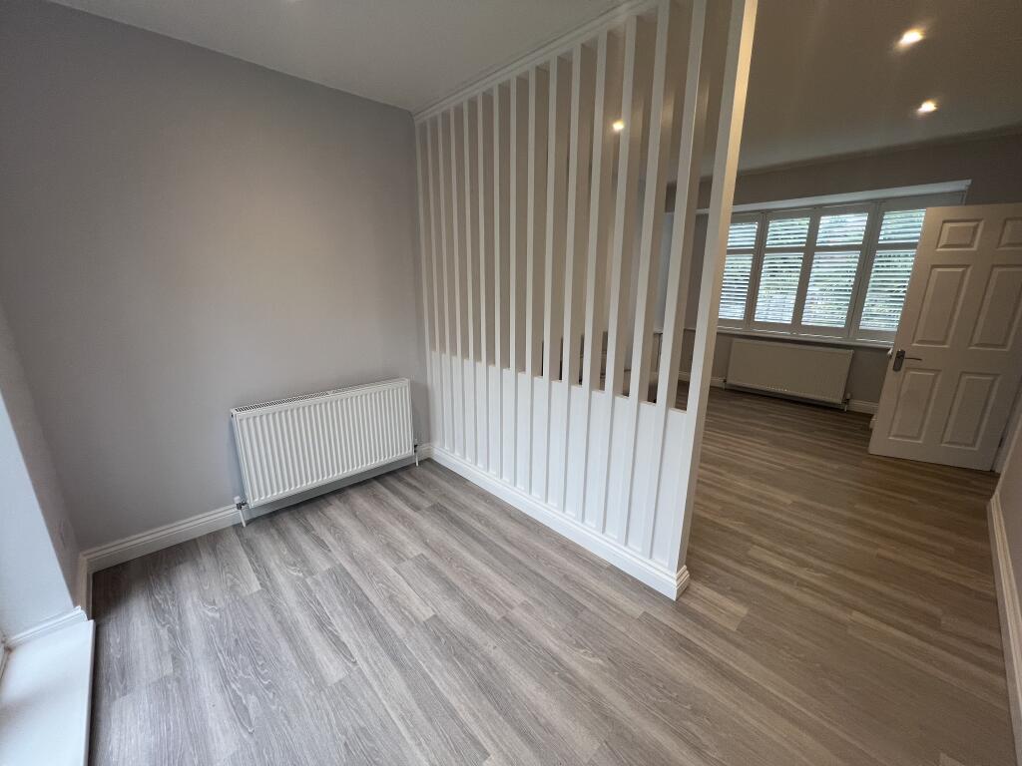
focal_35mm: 13
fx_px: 384
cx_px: 511
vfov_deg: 89.9
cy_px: 383
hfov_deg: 106.2
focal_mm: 1.57
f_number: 1.8
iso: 80
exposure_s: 1/100
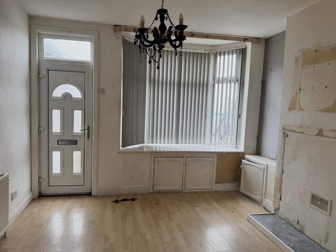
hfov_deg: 69.4
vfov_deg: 54.9
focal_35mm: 25
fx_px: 243
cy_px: 128
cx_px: 162
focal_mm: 6.76
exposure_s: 1/132
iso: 80
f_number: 1.78
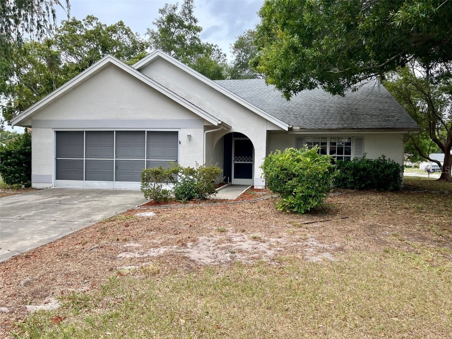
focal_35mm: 26
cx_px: 226
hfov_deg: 67.3
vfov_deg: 53.1
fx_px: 339
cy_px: 170
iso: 50
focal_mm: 5.1
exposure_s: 1/1252
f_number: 1.6
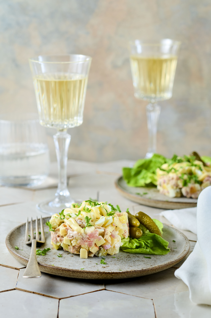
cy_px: 159
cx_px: 106
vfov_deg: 23.9
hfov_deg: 16.1
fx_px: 748
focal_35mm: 85
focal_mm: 85
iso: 100
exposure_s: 1/125
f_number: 7.6
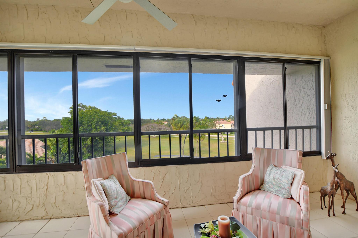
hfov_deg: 100.4
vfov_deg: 77.2
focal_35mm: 15
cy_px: 119
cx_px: 179
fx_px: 149
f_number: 8
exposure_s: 1/80
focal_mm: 10
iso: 1000
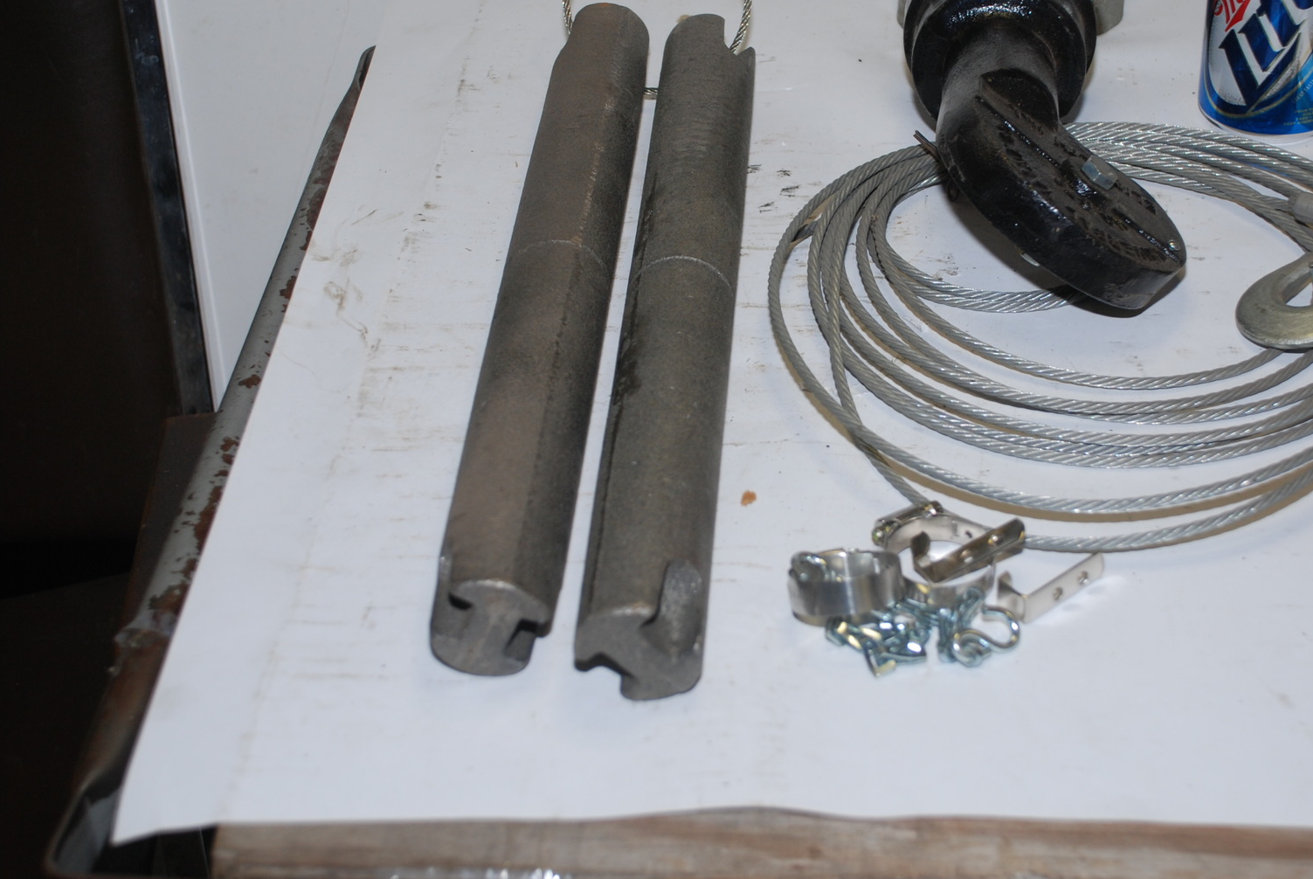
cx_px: 750
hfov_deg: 29.7
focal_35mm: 68
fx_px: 2470
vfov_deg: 20.2
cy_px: 358
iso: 200
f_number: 4.5
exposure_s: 1/60
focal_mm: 35
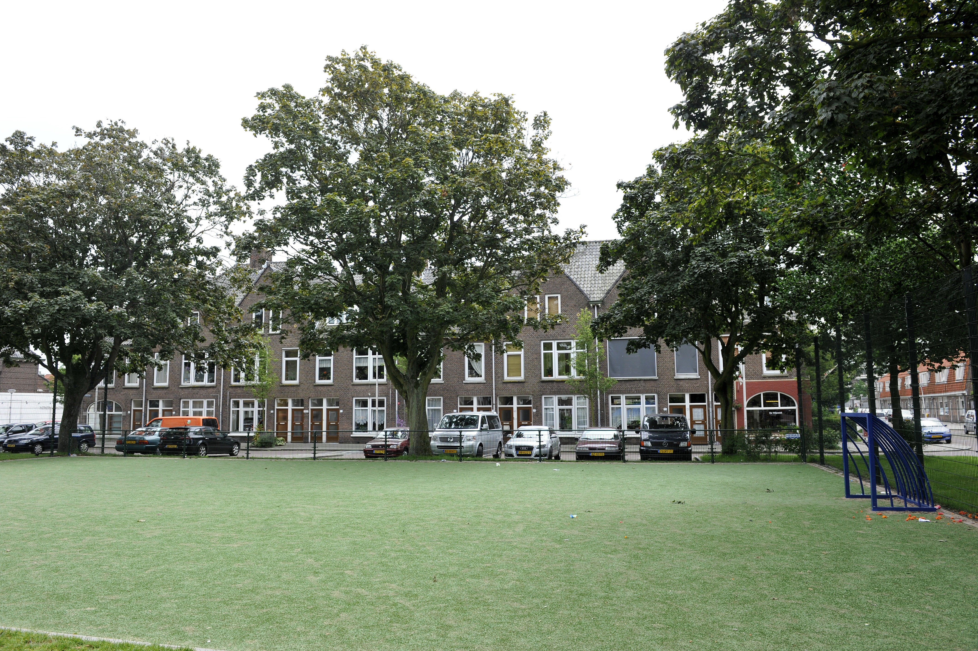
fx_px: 706
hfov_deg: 69.4
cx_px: 489
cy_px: 326
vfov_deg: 49.5
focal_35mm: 26
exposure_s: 1/500
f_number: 7.1
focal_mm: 26
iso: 500
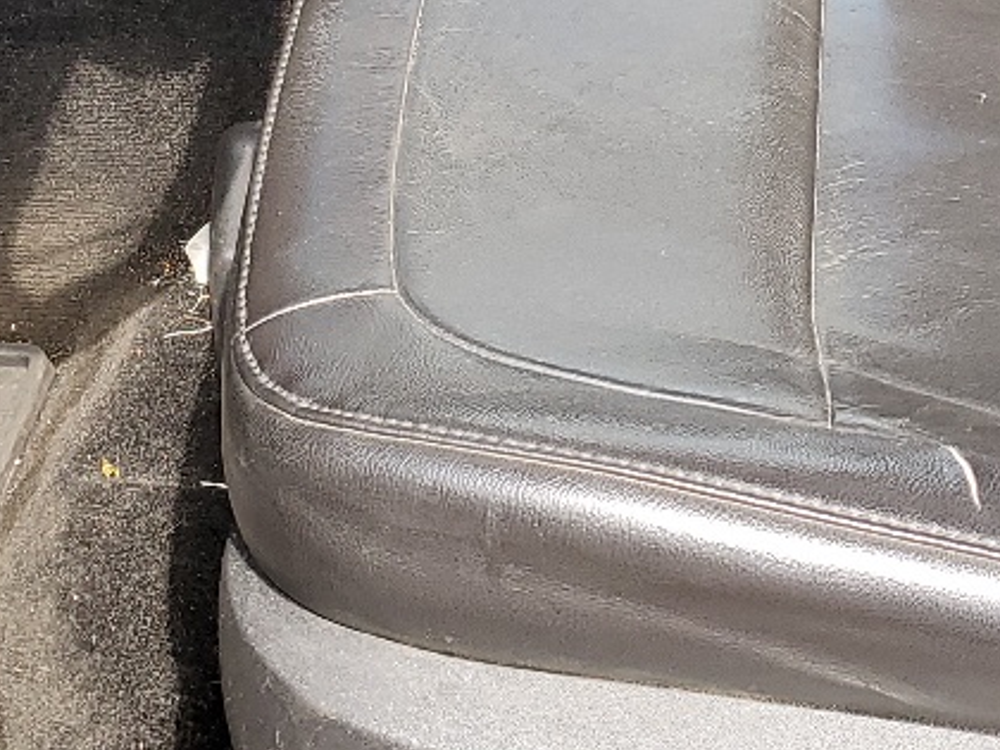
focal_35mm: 99
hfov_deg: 19.8
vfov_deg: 14.1
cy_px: -329
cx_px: 679
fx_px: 2860
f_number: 1.5
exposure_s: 1/417
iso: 50
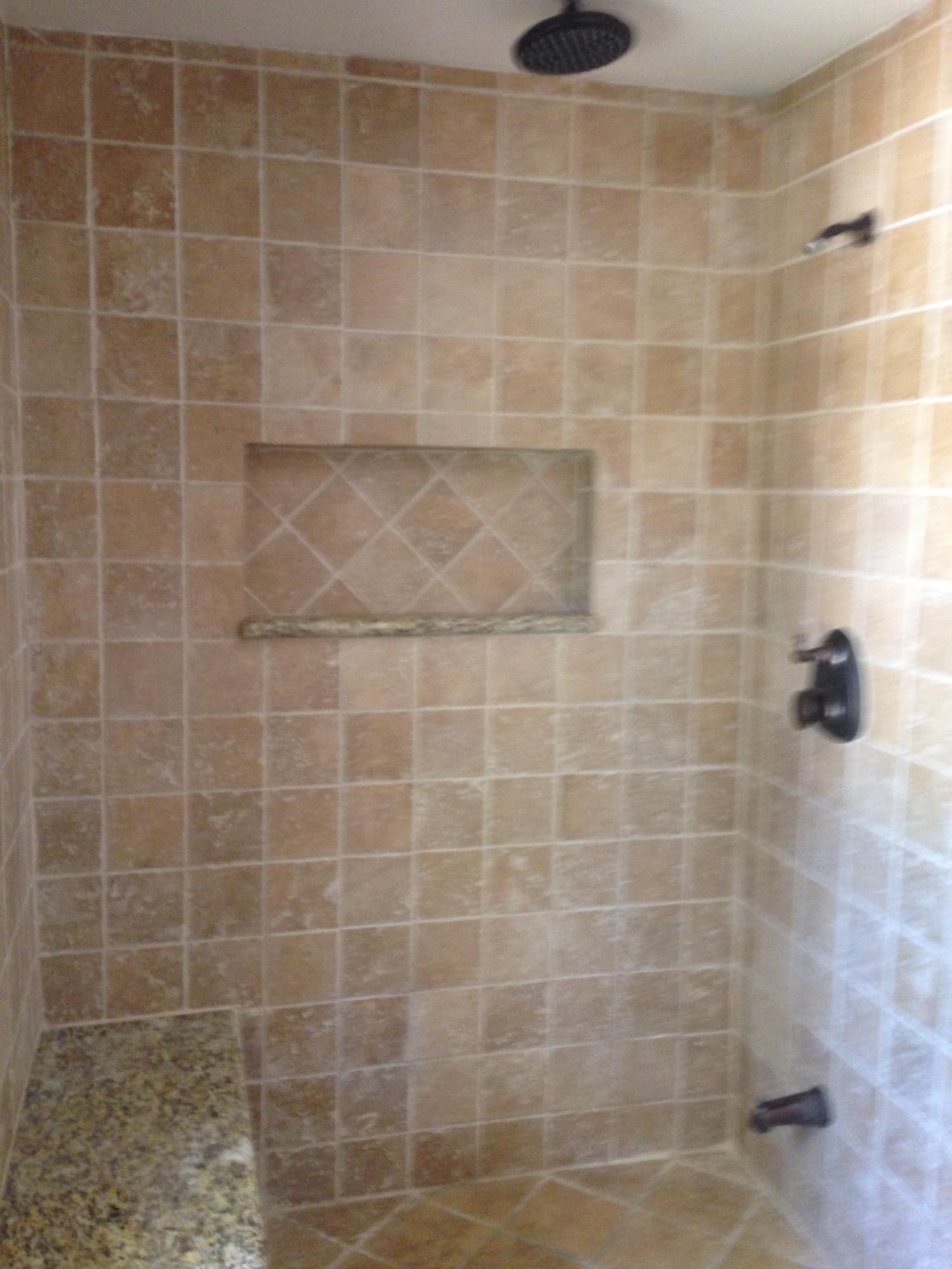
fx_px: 1210
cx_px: 476
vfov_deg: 55.4
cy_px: 634
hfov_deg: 42.9
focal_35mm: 33
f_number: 2.4
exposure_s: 1/20
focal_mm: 4.12
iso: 200
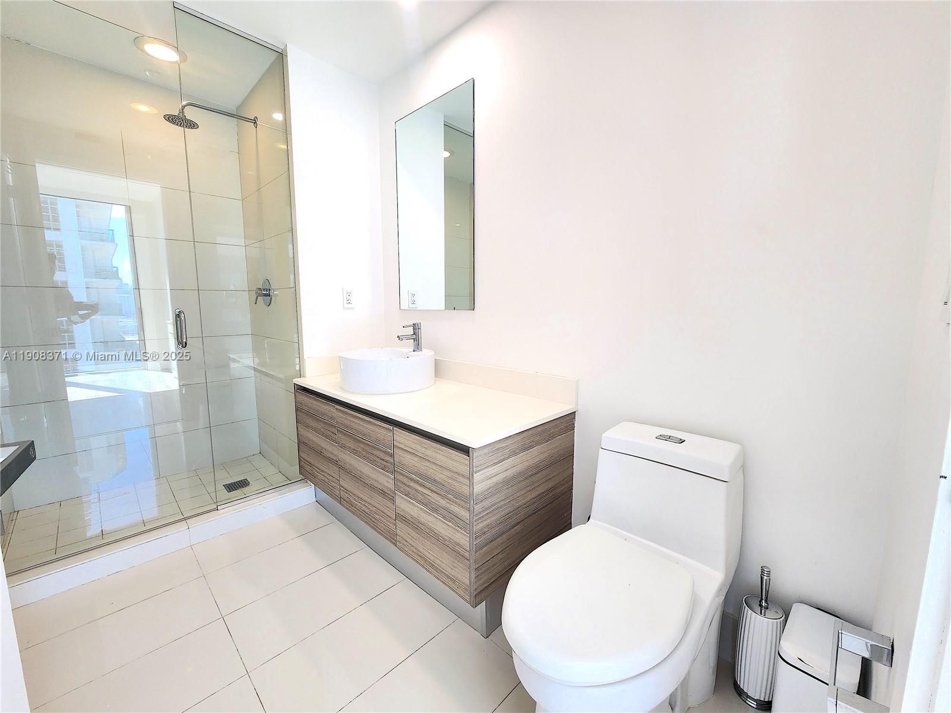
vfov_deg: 89.9
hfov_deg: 106.2
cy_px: 356
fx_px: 357
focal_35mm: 13
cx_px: 476
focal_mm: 2.2
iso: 80
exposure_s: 1/60
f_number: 2.2
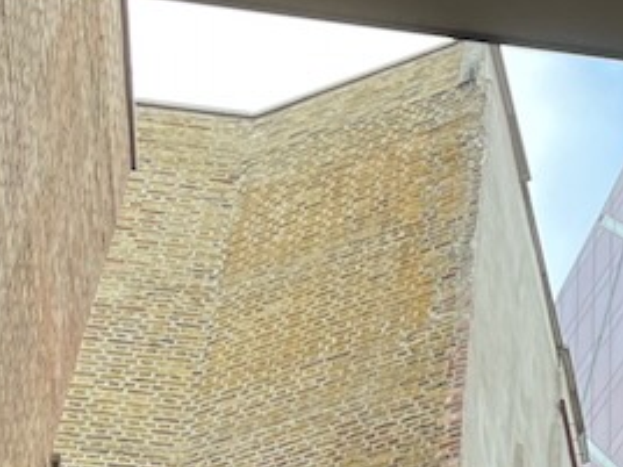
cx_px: 828
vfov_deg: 11.2
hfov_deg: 15.1
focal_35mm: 124
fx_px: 2232
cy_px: 834
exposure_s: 1/100
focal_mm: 5.1
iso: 50
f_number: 1.6
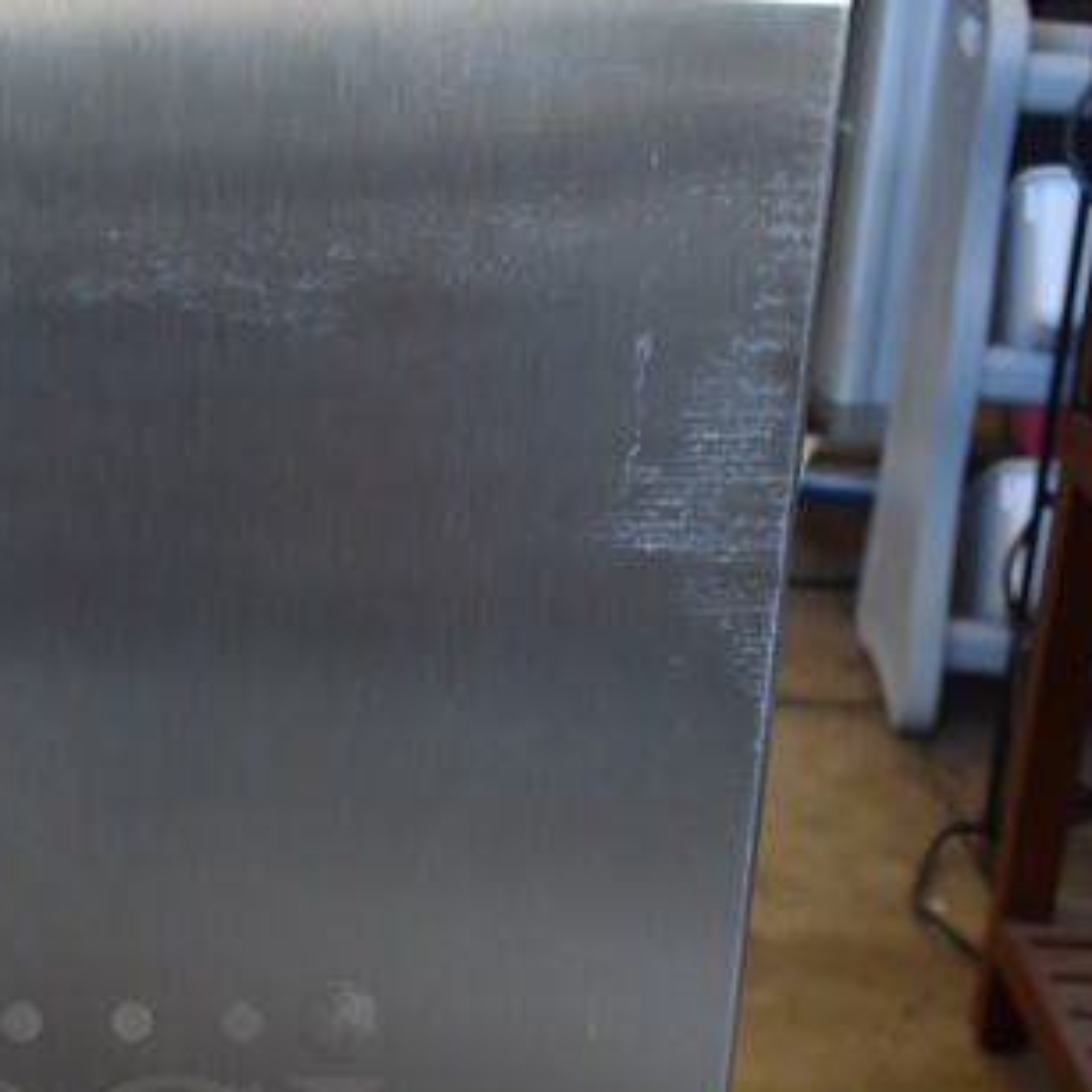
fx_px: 3115
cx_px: 132
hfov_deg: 19.6
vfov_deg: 19.2
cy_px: 1168
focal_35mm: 87
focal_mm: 23
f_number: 3.8
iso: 800
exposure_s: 1/125
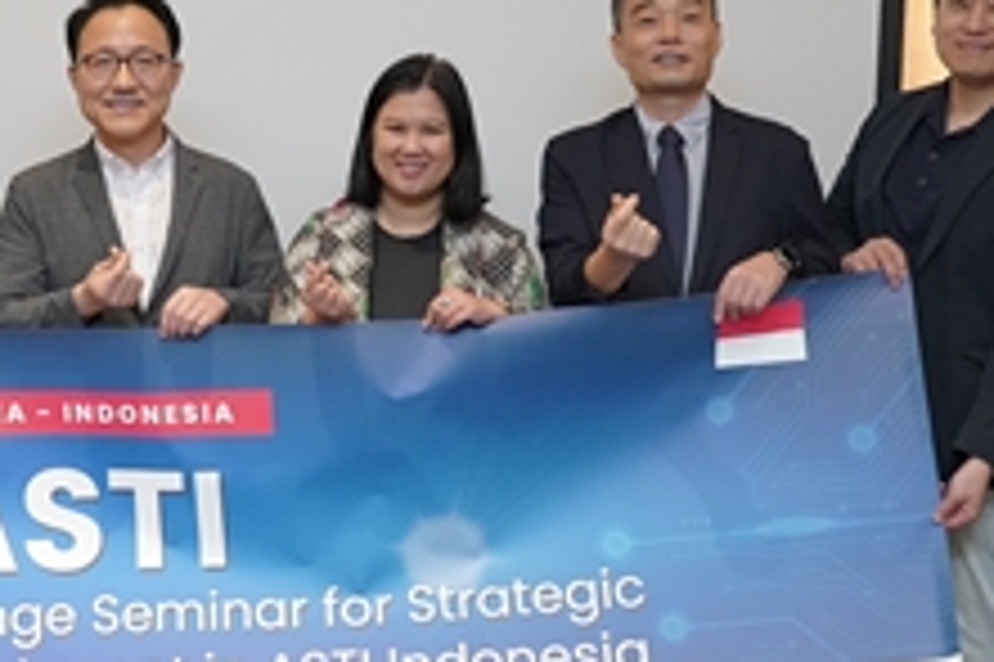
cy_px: 333
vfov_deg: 17.9
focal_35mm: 76
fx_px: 2097
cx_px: 234
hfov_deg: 26.3
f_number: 3.5
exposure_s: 1/125
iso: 4000
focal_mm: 28
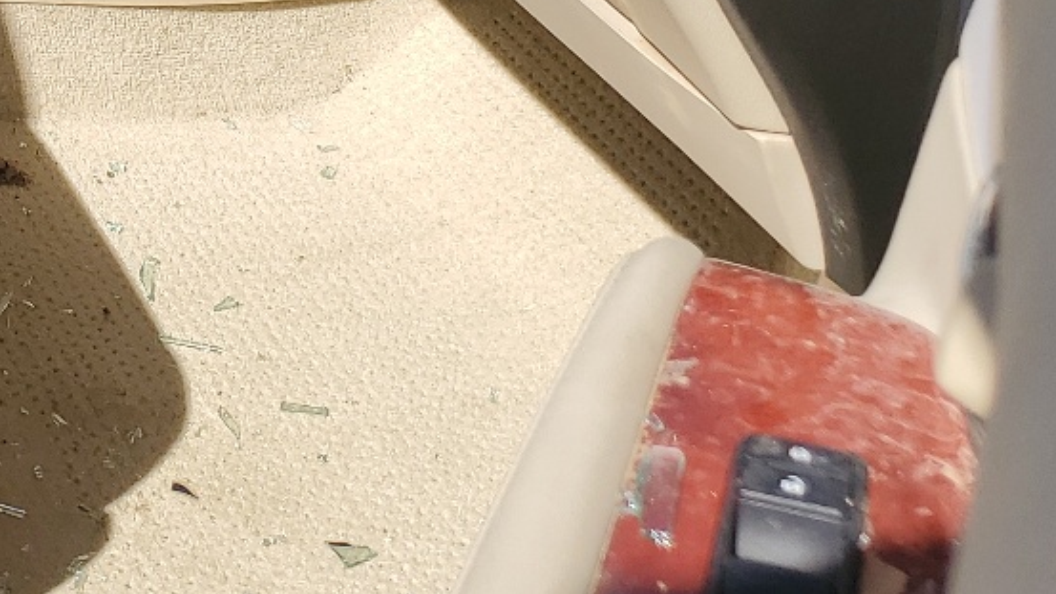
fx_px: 2296
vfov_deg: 13.7
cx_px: -348
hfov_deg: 22.8
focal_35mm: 82
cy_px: -334
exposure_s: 1/3333
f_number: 1.5
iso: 50
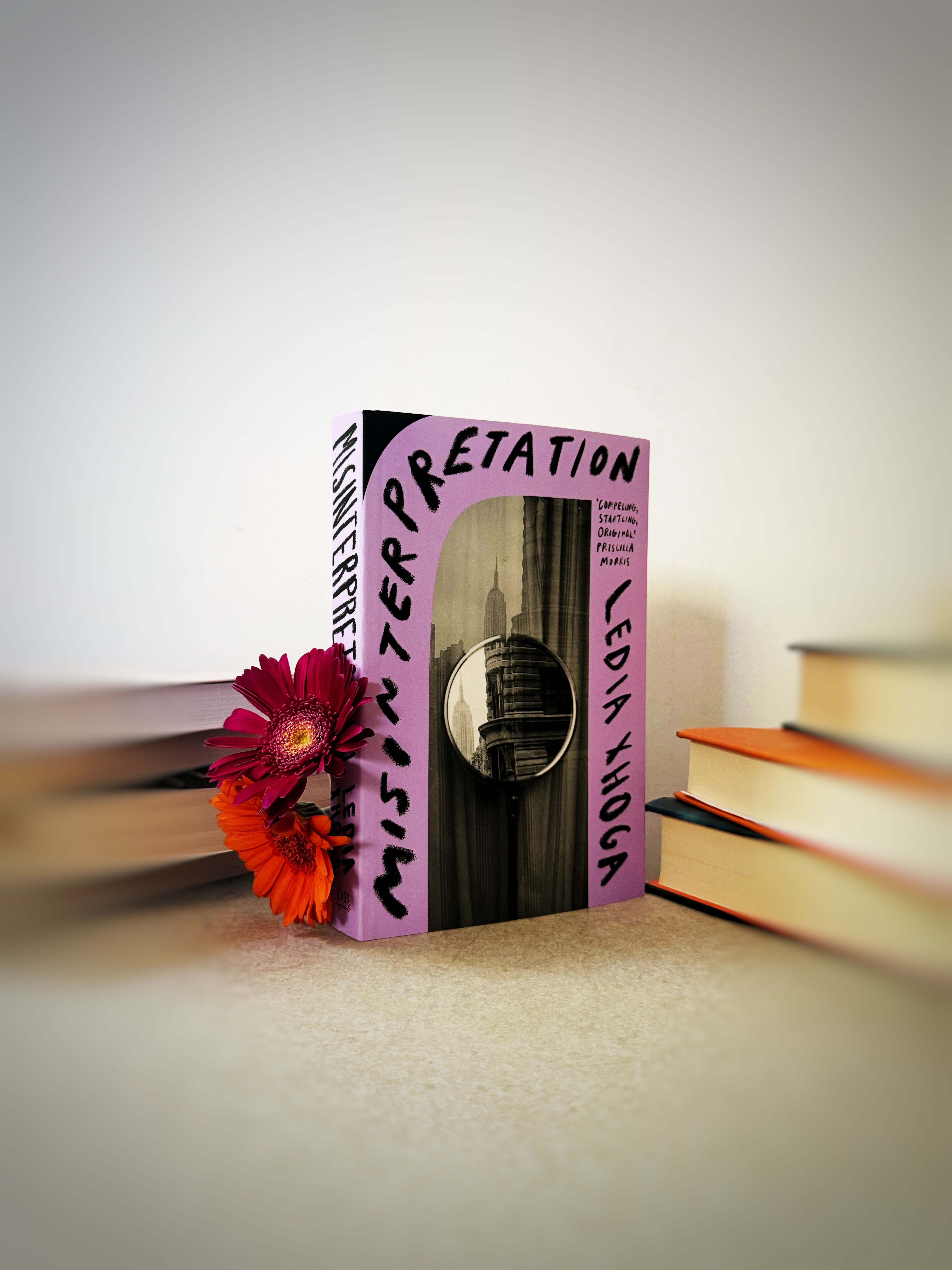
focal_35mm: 24
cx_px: 476
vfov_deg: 71.6
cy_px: 635
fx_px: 880
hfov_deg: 56.8
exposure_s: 1/60
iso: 250
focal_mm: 6.76
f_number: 1.78
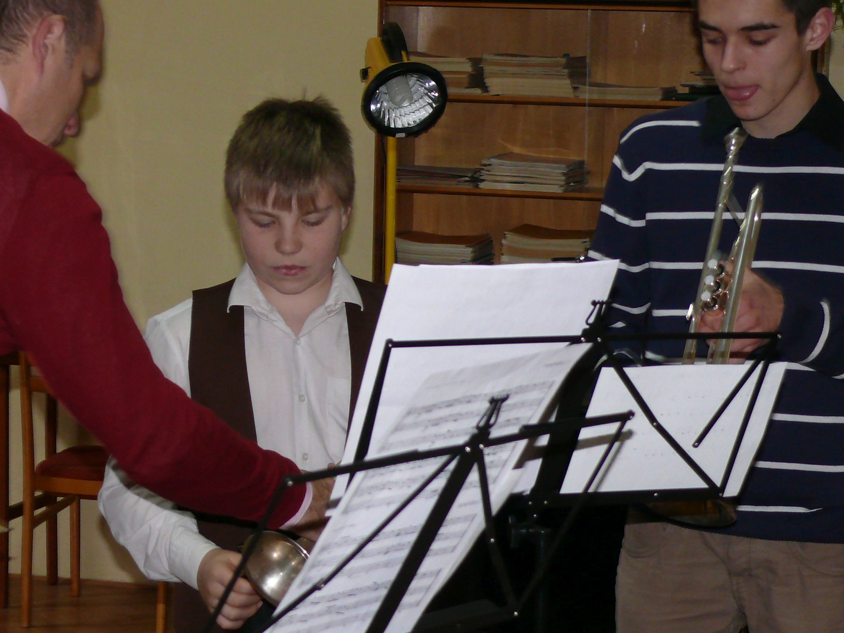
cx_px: 422
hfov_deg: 19.1
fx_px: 2511
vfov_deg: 14.4
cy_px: 316
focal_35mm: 103
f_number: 3.2
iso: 200
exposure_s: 1/30
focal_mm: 13.6
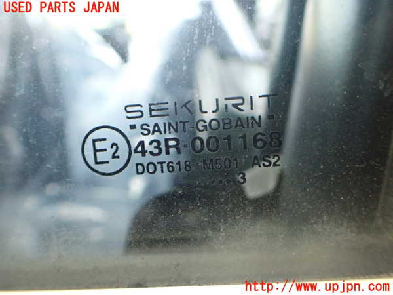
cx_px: 196
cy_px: 148
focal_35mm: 30
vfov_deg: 46.8
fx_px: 341
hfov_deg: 60.0
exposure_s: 1/80
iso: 800
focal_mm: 5.4
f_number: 2.3
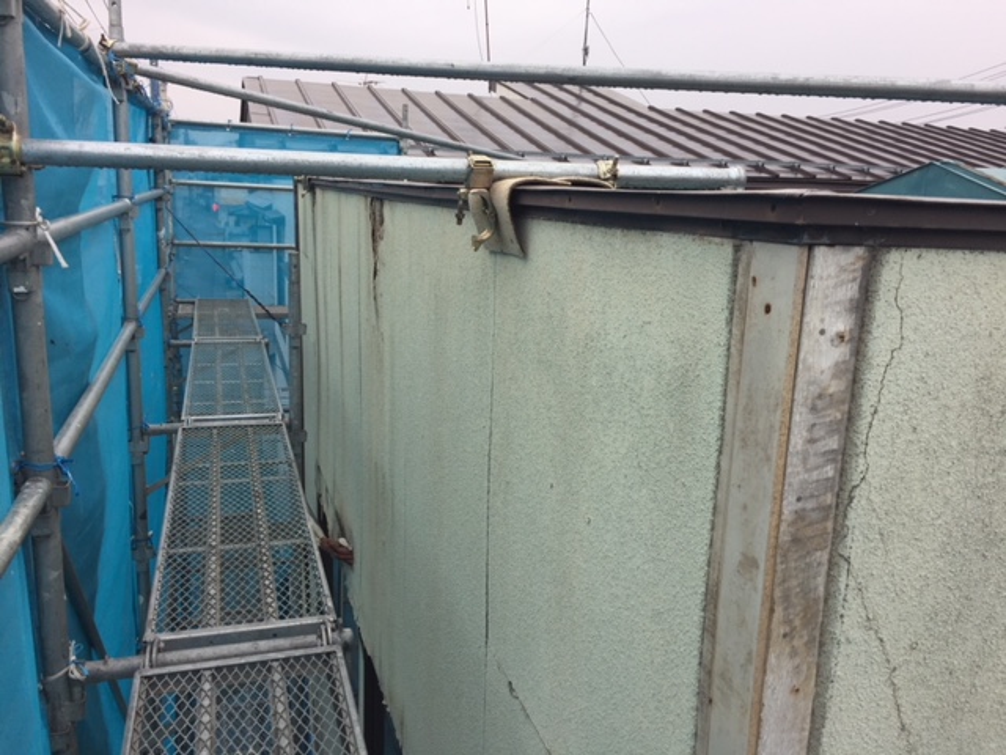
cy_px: 378
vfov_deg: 48.2
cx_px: 503
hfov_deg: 61.7
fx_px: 843
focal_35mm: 29
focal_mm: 4.15
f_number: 2.2
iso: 32
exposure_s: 1/324
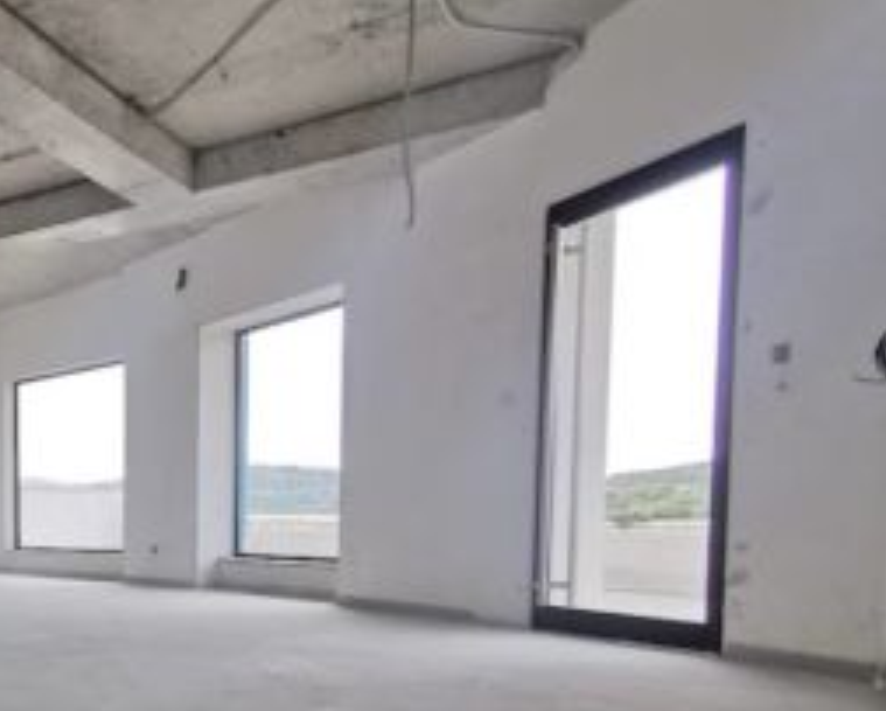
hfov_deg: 40.8
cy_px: 588
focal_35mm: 36
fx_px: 945
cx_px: -81
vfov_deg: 39.3
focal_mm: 2.35
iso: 50
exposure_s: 1/200
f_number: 2.2
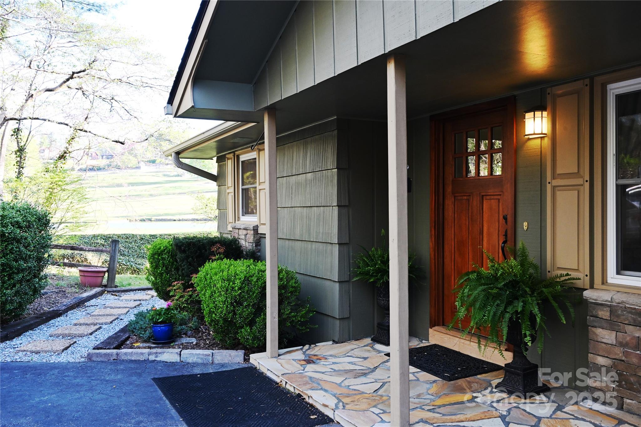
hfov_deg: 60.3
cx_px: 320
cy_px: 214
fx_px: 552
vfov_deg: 42.3
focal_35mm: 31
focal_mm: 31
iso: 1100
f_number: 11
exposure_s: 1/60
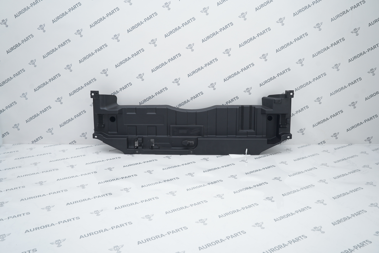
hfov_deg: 60.3
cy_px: 126
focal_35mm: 31
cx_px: 190
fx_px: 326
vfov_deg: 42.3
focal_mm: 31
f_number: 6.3
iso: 500
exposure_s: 1/160
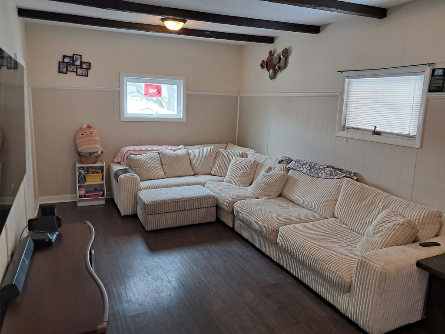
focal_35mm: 27
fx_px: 347
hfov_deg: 65.3
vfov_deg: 51.4
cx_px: 222
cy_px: 167
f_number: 1.8
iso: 200
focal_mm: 4
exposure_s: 1/60
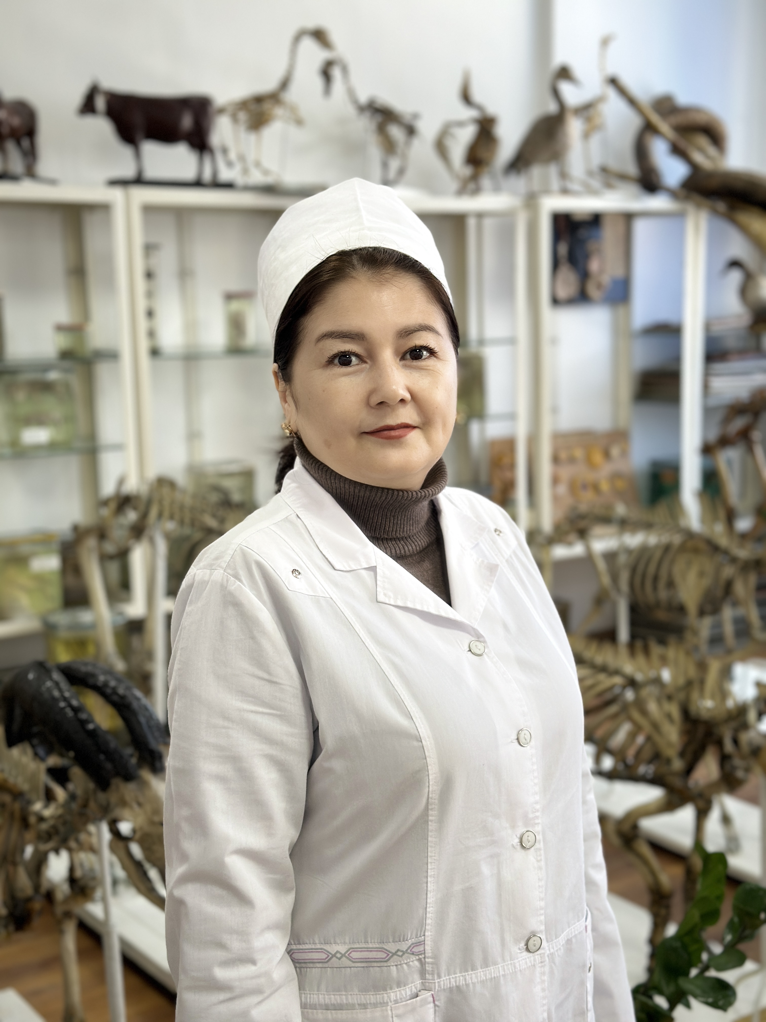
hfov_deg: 30.3
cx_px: 383
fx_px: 1416
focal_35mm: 48
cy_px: 511
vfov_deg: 39.7
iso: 125
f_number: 1.78
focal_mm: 6.86
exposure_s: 1/114
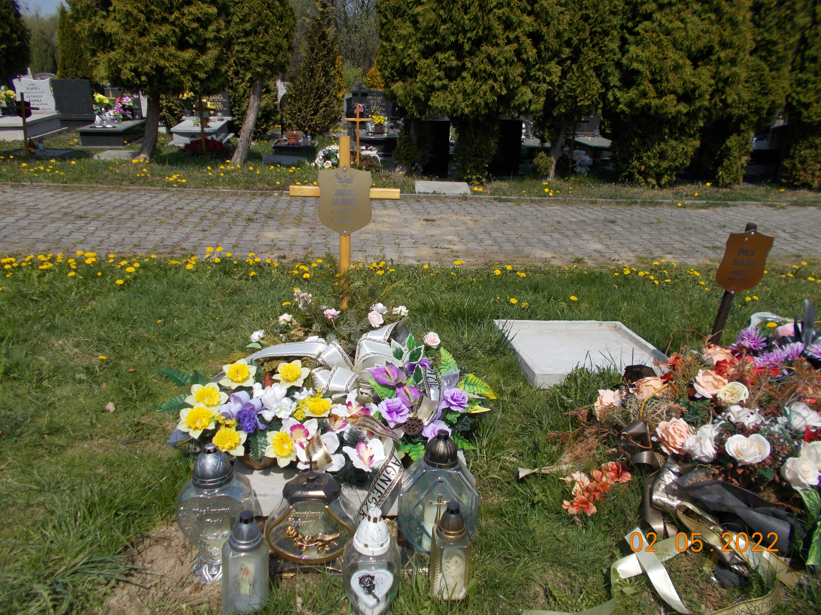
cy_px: 308
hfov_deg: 67.3
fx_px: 617
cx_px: 410
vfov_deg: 53.1
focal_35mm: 26
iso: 80
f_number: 8
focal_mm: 4.6
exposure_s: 1/250
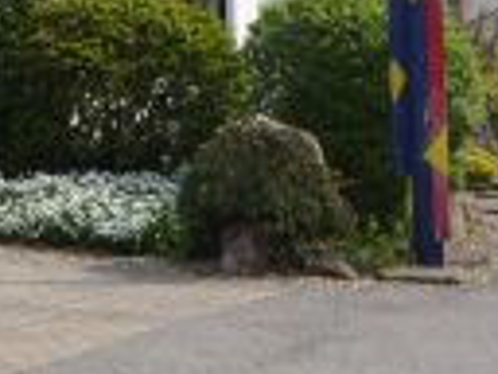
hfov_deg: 16.1
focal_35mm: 120
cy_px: -308
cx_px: -12
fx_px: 1726
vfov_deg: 11.4
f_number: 4
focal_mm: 5.2
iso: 100
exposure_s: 1/400
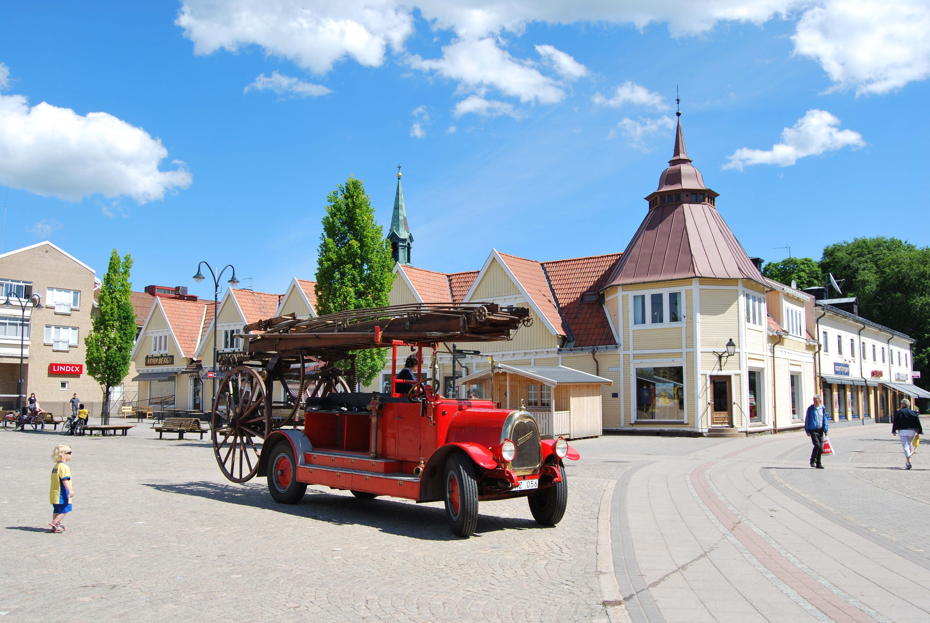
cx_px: 465
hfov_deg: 61.9
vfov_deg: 43.7
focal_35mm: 30
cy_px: 312
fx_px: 776
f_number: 8
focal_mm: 20
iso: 100
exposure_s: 1/250
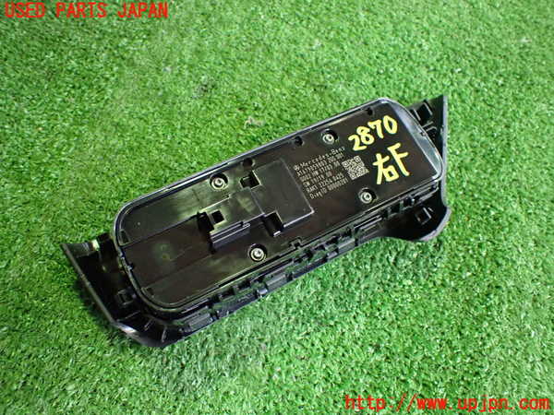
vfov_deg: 46.8
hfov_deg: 60.0
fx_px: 480
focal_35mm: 30
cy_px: 208
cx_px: 277
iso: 800
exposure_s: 1/50
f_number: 2.3
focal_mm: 5.4
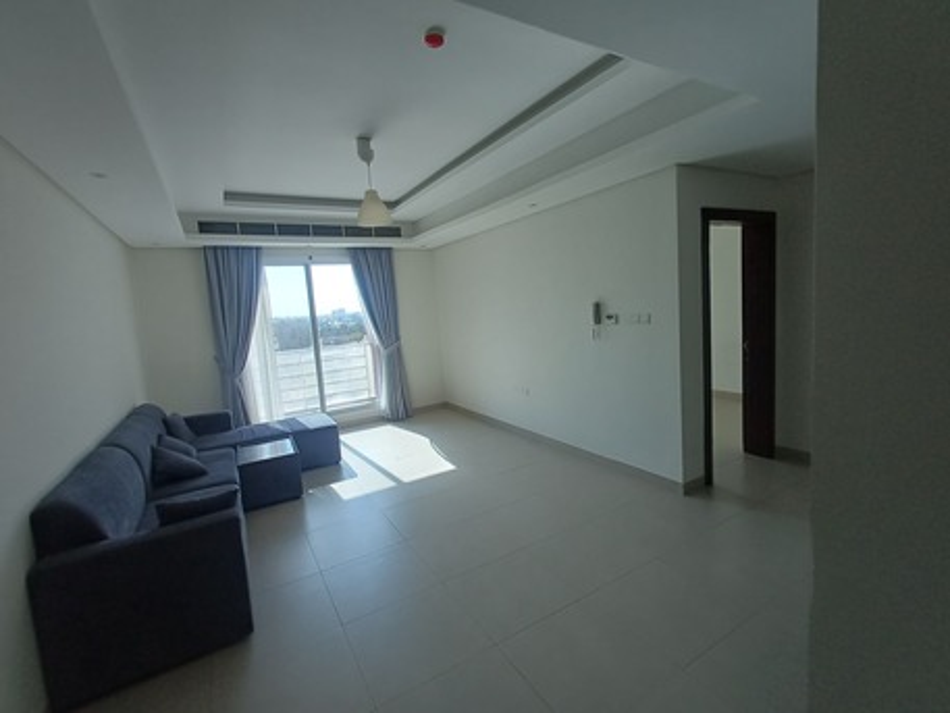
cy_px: 356
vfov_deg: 78.1
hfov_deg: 94.5
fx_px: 439
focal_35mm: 16
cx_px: 475
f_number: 2.2
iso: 50
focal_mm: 1.64
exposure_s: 1/100
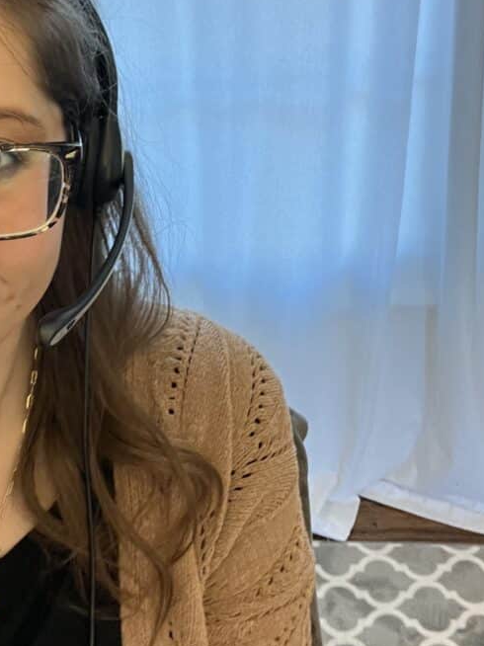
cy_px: 273
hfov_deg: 30.4
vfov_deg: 40.3
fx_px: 877
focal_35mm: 47
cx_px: 132
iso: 320
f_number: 2.2
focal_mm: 2.71
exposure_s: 1/30
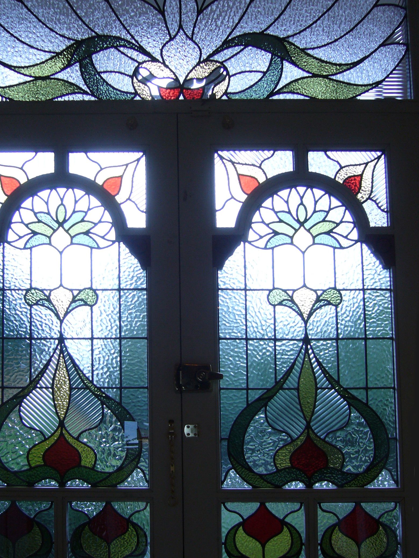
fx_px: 694
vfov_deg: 43.8
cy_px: 266
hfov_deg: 33.5
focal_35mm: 43
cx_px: 181
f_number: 2.8
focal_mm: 5.8
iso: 80
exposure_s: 1/60
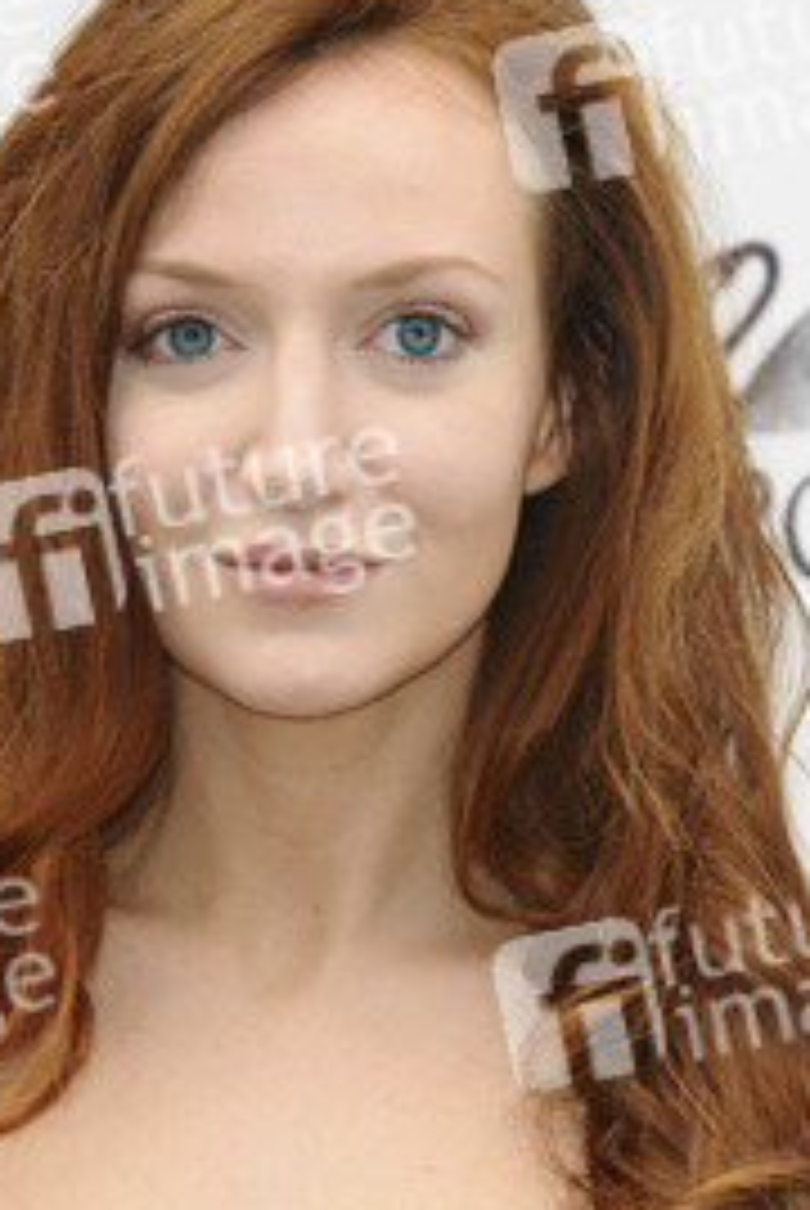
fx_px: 11638
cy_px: 760
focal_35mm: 346
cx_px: 317
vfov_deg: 6.0
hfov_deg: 4.0
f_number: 4.5
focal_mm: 155
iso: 320
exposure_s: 1/200
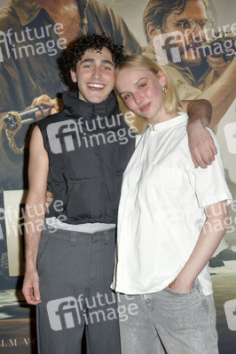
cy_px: 177
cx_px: 118
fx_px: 374
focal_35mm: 38
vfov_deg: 50.7
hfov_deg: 35.0
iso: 250
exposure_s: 1/250
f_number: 5.6
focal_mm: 38
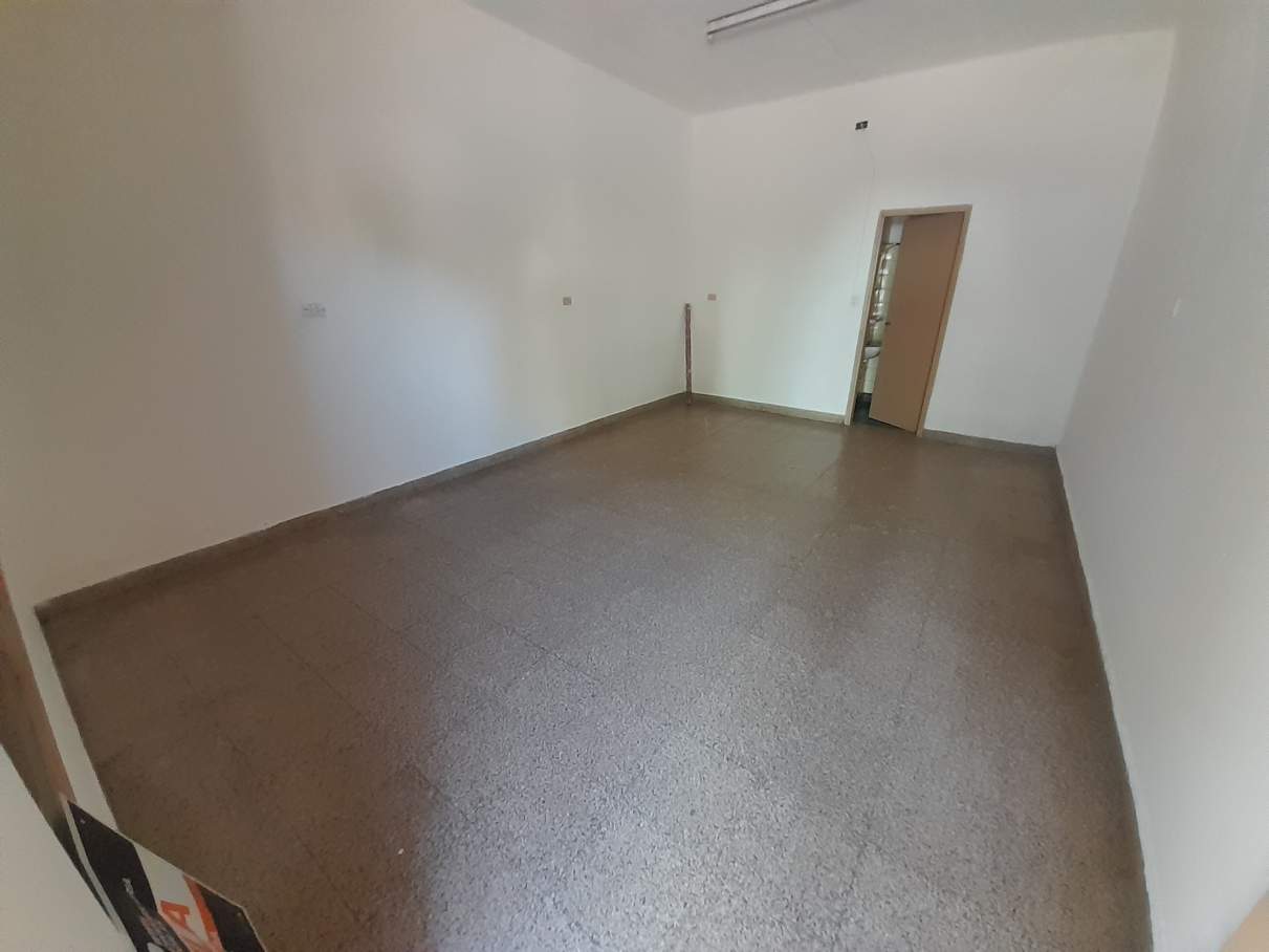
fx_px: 477
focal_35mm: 13
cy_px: 476
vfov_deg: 89.9
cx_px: 634
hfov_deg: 106.2
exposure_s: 1/25
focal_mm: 1.13
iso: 200
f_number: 2.2
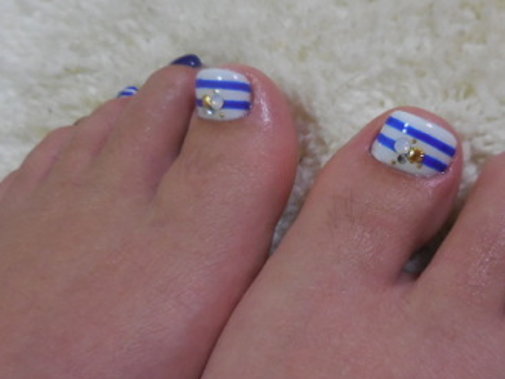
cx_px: 316
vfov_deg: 37.7
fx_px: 555
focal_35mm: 38
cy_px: 219
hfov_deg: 48.5
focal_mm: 4.5
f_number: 3.3
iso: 360
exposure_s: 1/30
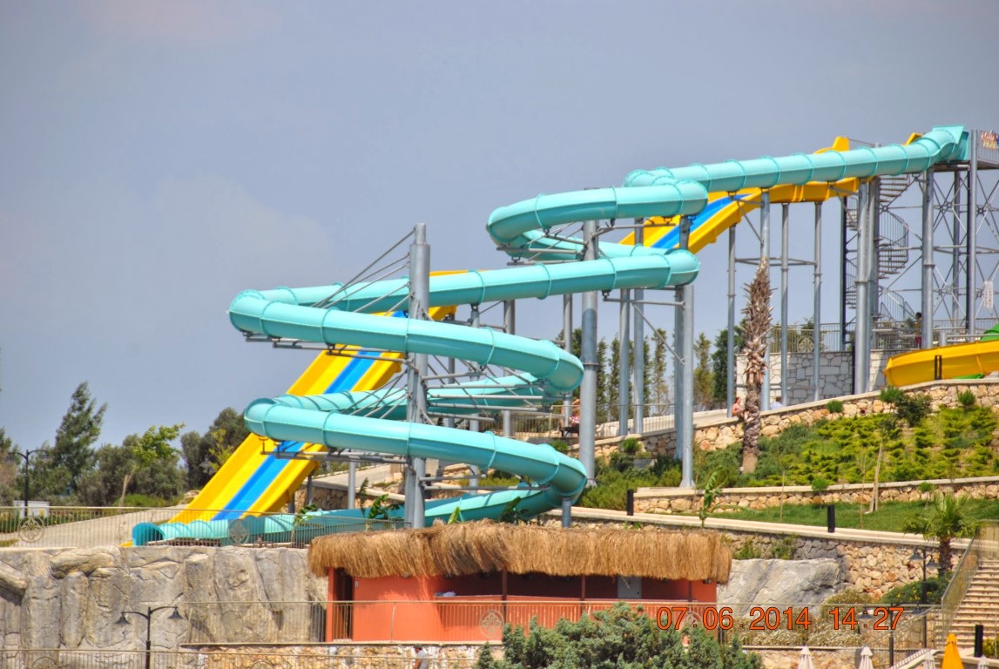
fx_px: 7085
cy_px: 334
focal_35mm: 255
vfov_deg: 5.4
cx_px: 500
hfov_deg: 8.1
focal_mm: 170
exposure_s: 1/1000
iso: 200
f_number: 5.6
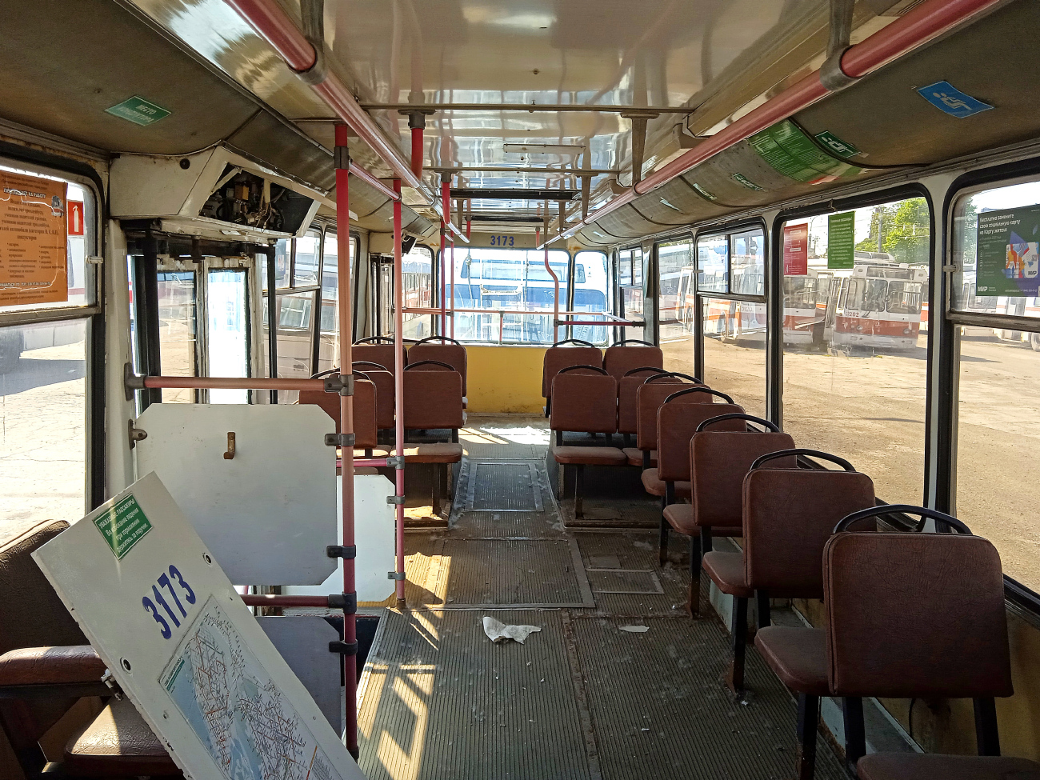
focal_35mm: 28
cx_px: 520
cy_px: 390
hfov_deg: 63.4
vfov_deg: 49.7
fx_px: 841
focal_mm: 3.43
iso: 100
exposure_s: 1/153
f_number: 2.2
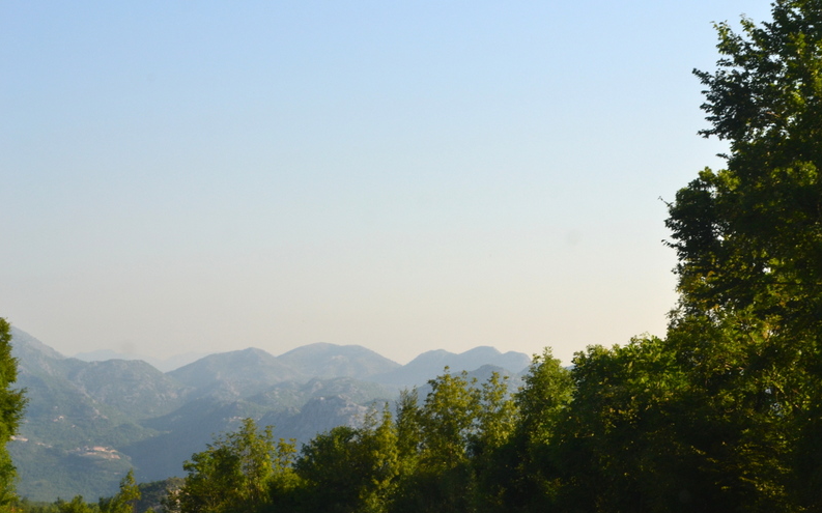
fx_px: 1590
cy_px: 244
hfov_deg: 29.0
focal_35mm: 71
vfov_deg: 18.3
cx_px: 413
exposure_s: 1/320
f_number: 10
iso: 400
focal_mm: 46
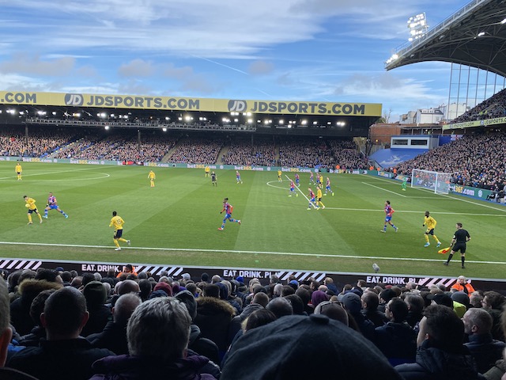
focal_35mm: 26
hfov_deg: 67.3
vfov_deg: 53.1
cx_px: 253
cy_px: 190
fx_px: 380
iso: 32
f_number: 1.8
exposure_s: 1/885
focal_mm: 4.25
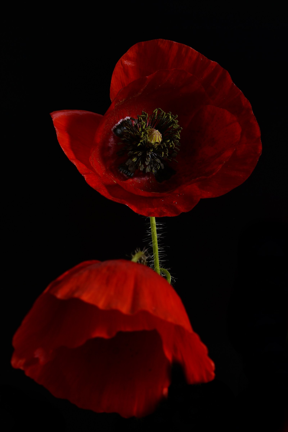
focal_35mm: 35
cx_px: 144
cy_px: 216
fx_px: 420
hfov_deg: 37.9
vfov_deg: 54.4
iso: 100
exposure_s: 8
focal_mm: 35
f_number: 18
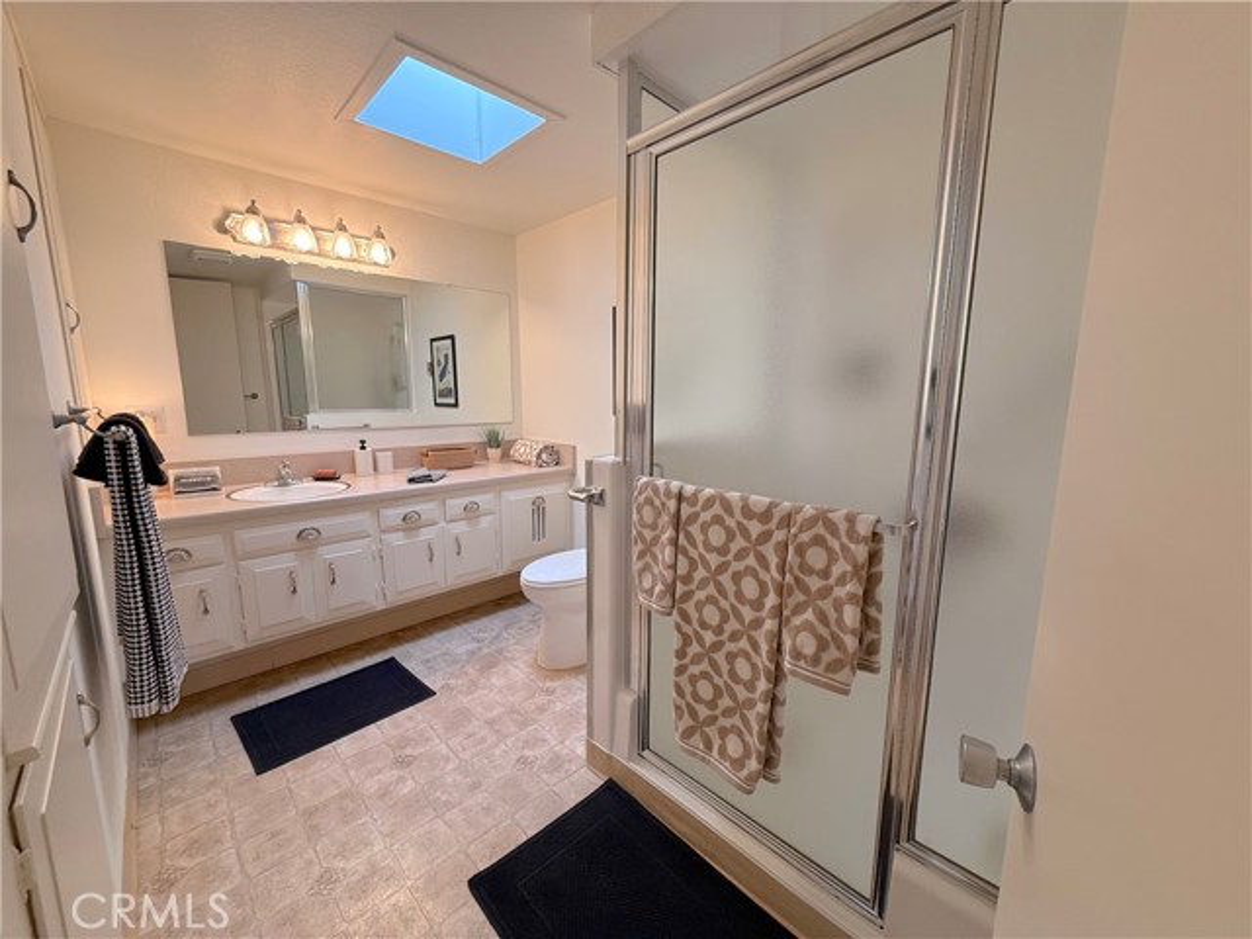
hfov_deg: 102.1
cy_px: 470
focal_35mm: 14
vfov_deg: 85.7
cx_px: 626
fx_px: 506
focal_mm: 2.22
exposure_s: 1/120
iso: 160
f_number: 2.2
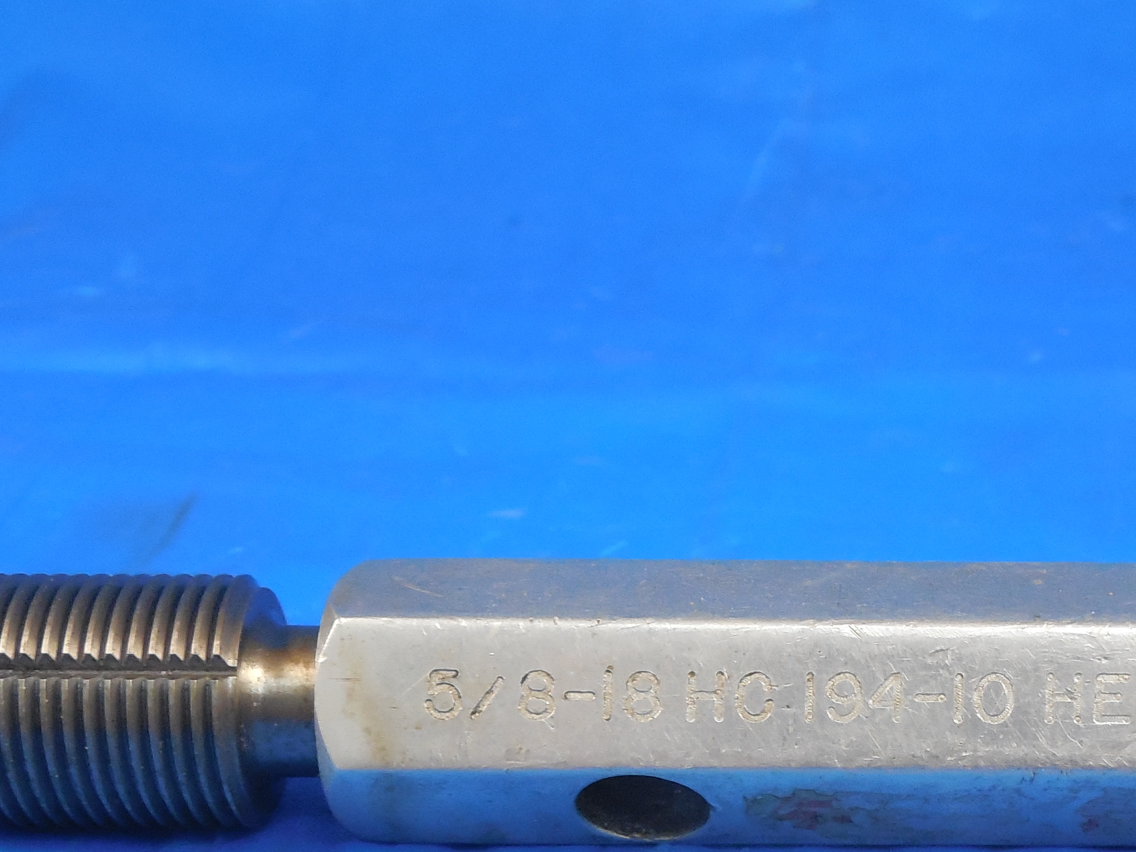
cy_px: 733
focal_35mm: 74
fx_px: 2428
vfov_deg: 19.6
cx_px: 942
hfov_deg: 25.8
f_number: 3.8
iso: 400
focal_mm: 7
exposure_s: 1/30
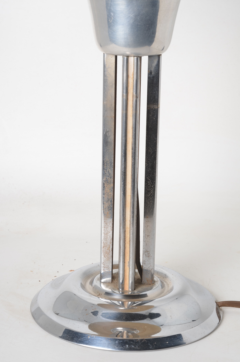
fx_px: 753
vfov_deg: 27.0
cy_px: 181
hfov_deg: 18.1
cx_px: 120
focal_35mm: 75
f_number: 11
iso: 100
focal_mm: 50
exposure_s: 1/125
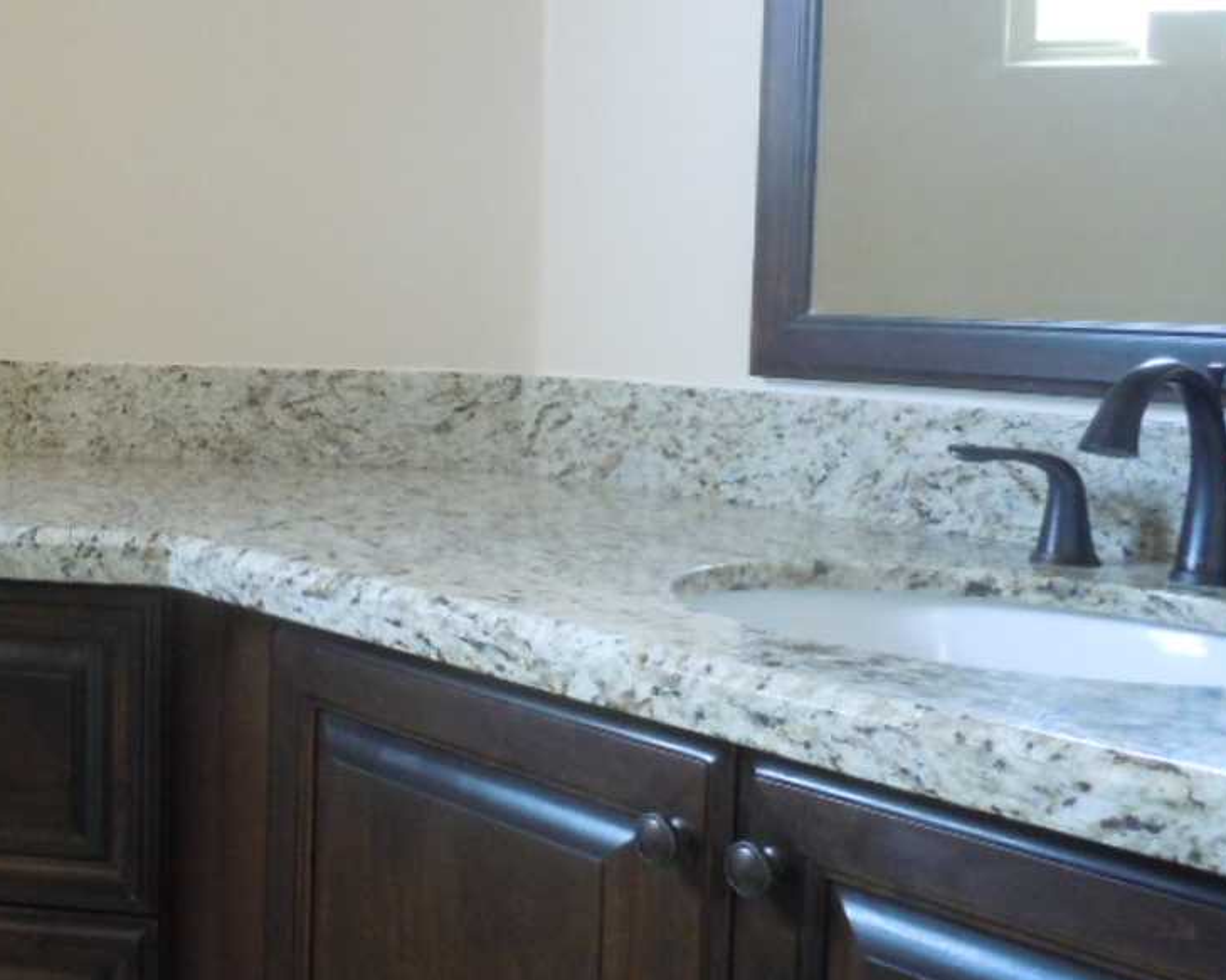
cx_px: 162
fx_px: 1814
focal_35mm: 50
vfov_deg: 30.1
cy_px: 382
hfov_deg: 35.5
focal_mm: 5
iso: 400
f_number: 3.7
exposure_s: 1/25
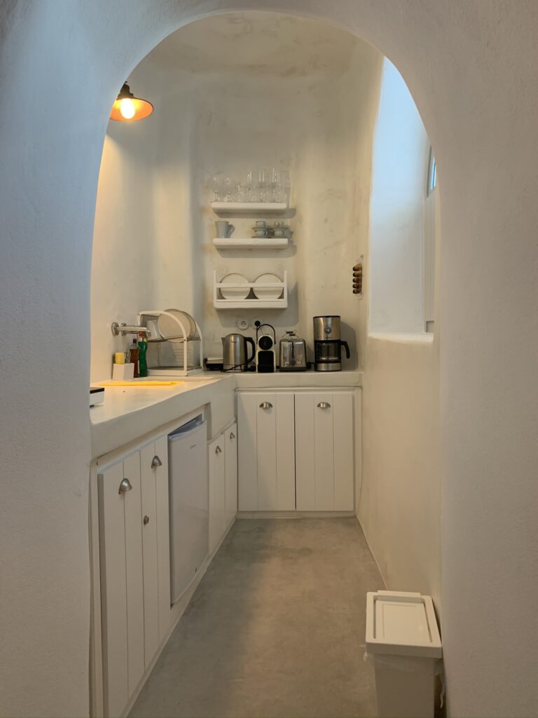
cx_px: 269
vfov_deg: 67.3
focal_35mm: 26
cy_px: 359
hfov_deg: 53.1
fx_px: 539
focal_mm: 4.25
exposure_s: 1/50
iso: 100
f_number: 1.8
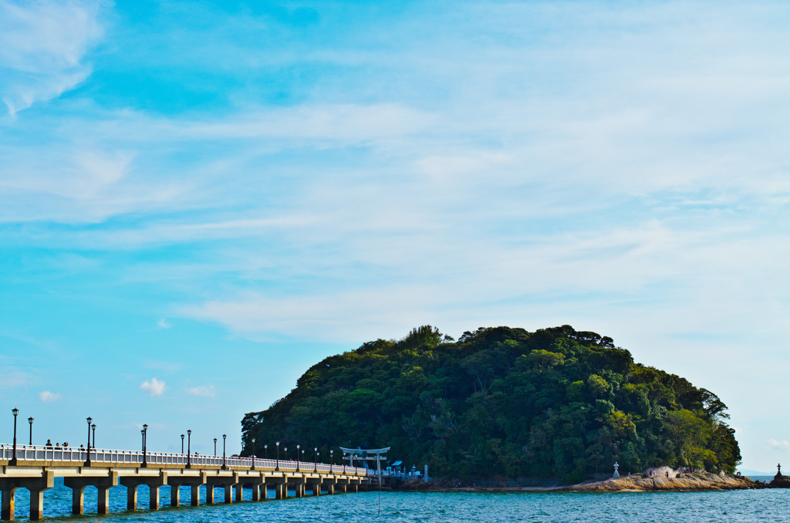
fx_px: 1642
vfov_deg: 18.1
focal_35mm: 75
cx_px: 395
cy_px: 262
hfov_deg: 27.0
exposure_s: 1/3200
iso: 400
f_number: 5.6
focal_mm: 50
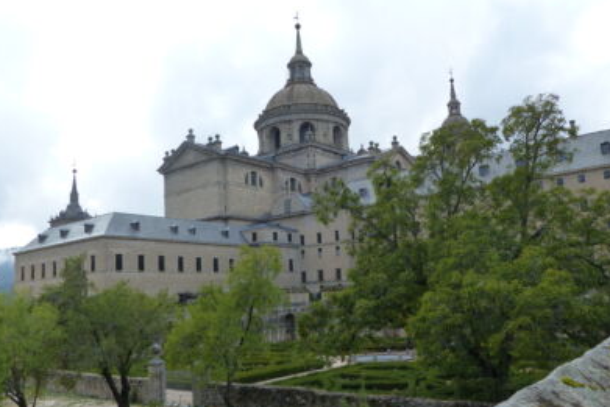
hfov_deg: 57.2
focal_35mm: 33
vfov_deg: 39.9
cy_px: 228
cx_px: 304
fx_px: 559
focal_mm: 5.4
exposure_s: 1/640
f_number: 4
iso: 160
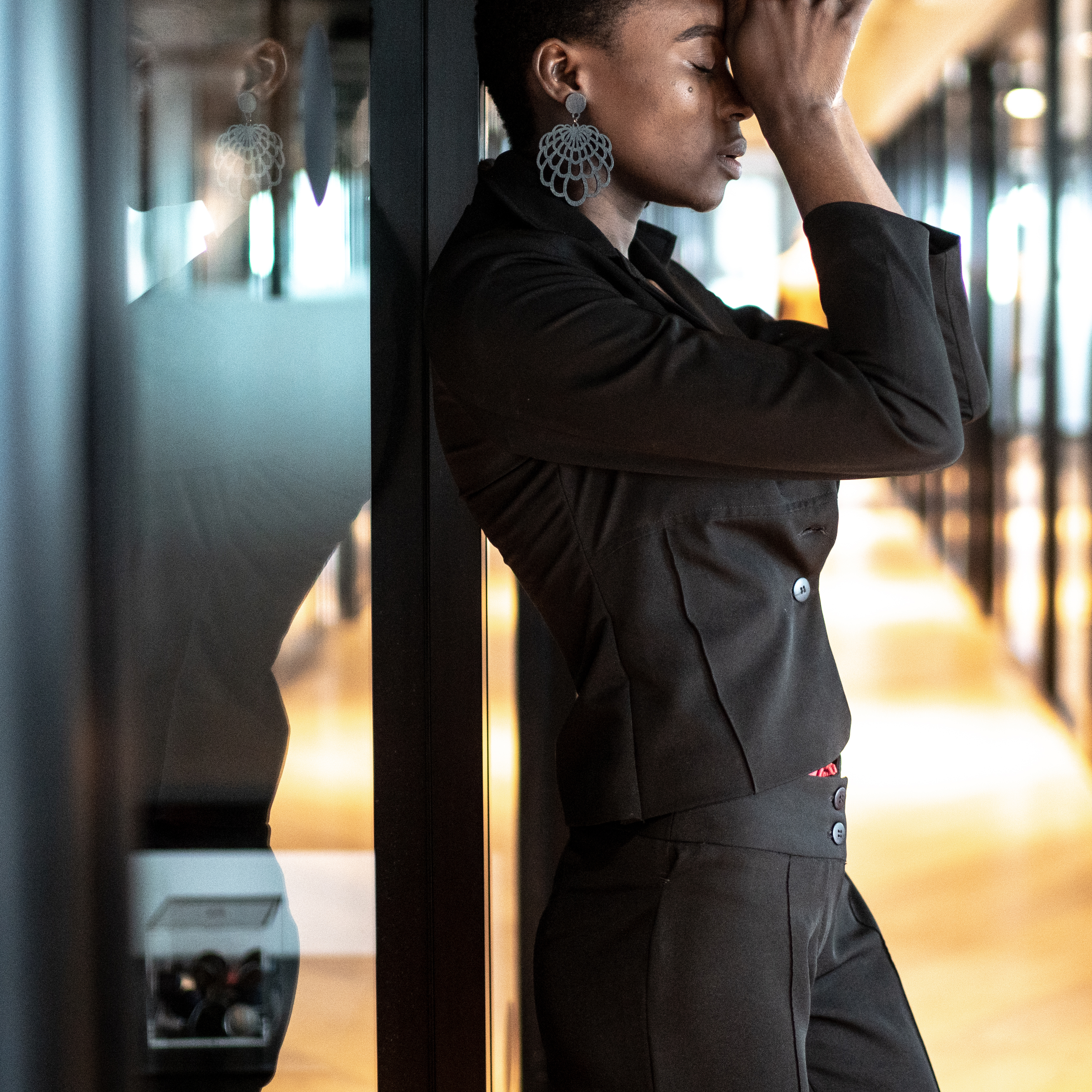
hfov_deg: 26.5
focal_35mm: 64
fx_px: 2284
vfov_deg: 26.7
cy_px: 359
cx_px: 823
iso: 1250
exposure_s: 1/200
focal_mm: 35
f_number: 1.4
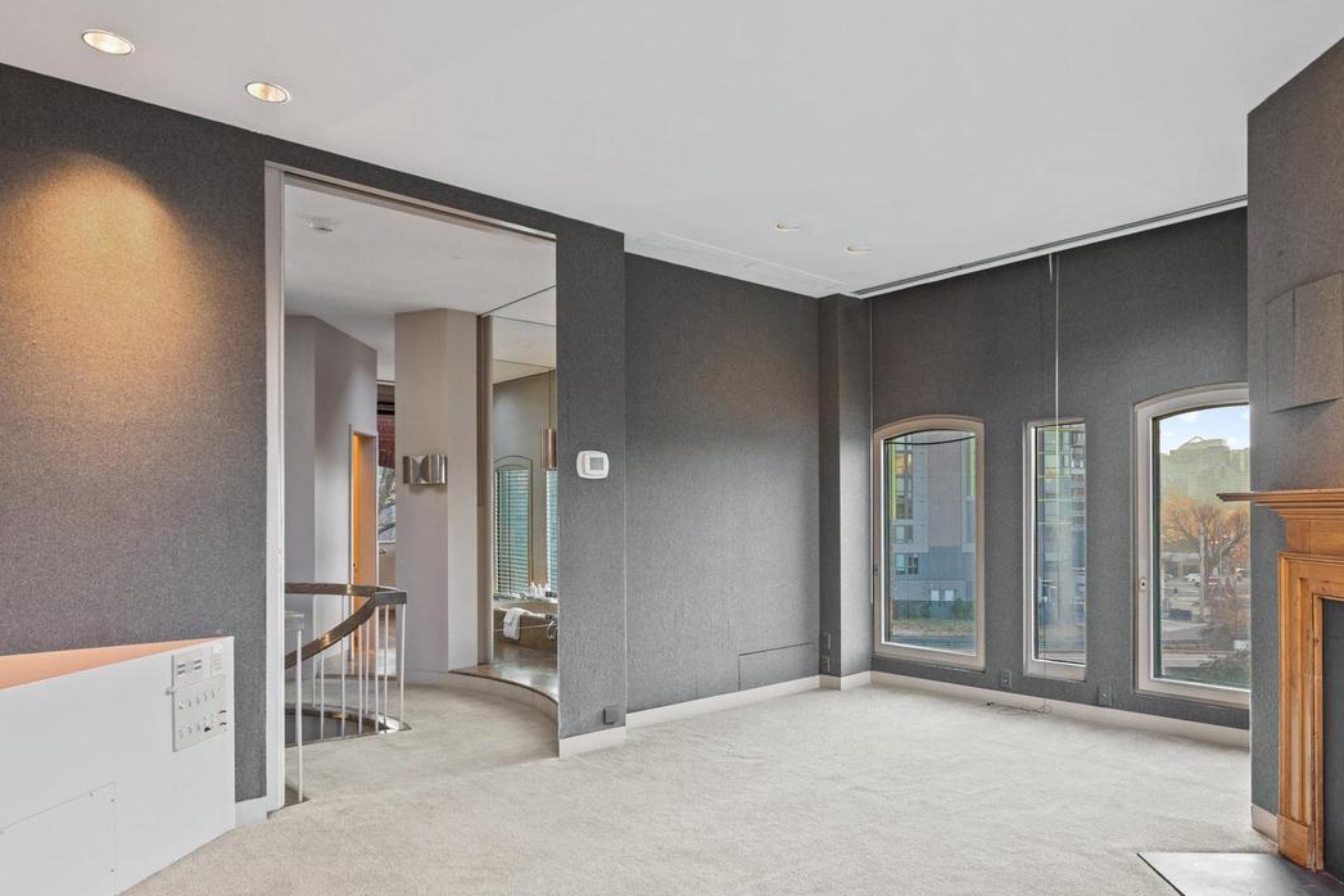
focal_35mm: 22
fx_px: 821
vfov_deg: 57.0
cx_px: 725
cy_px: 516
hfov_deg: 78.4
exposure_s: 1/15
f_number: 4.5
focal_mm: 16
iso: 1000
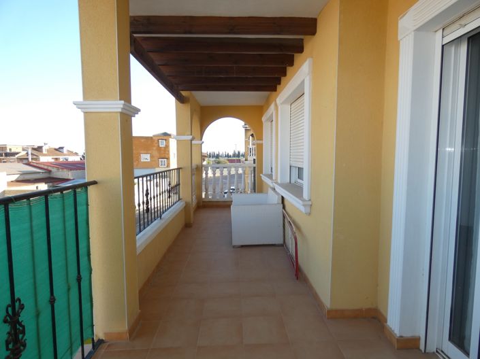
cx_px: 240
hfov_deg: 81.8
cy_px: 180
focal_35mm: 20
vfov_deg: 65.9
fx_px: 277
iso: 80
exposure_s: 1/320
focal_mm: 3.6
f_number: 2.8
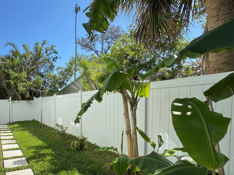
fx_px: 149
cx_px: 53
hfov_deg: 70.2
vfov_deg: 60.1
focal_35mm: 22
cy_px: 112
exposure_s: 1/796
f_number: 2.2
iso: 40
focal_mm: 2.22
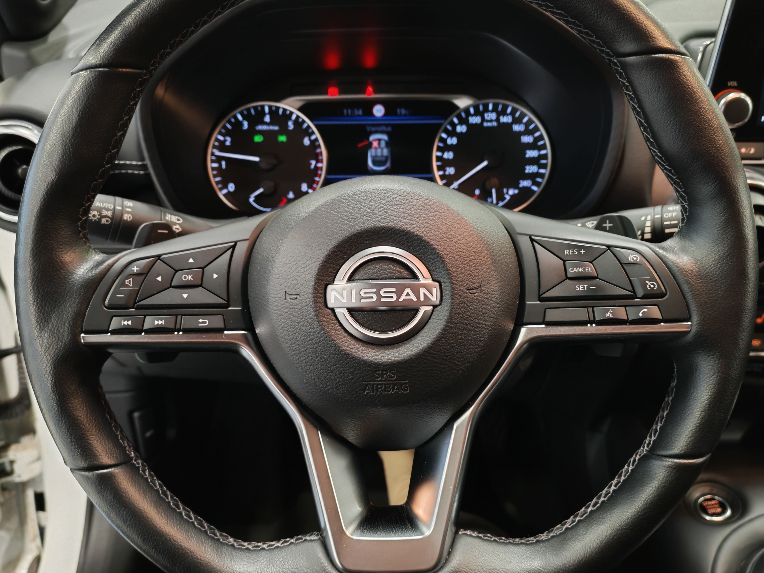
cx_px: 382
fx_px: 728
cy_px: 286
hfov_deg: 55.4
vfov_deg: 42.9
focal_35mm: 33
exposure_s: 1/50
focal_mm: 6.12
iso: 1156
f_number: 1.9
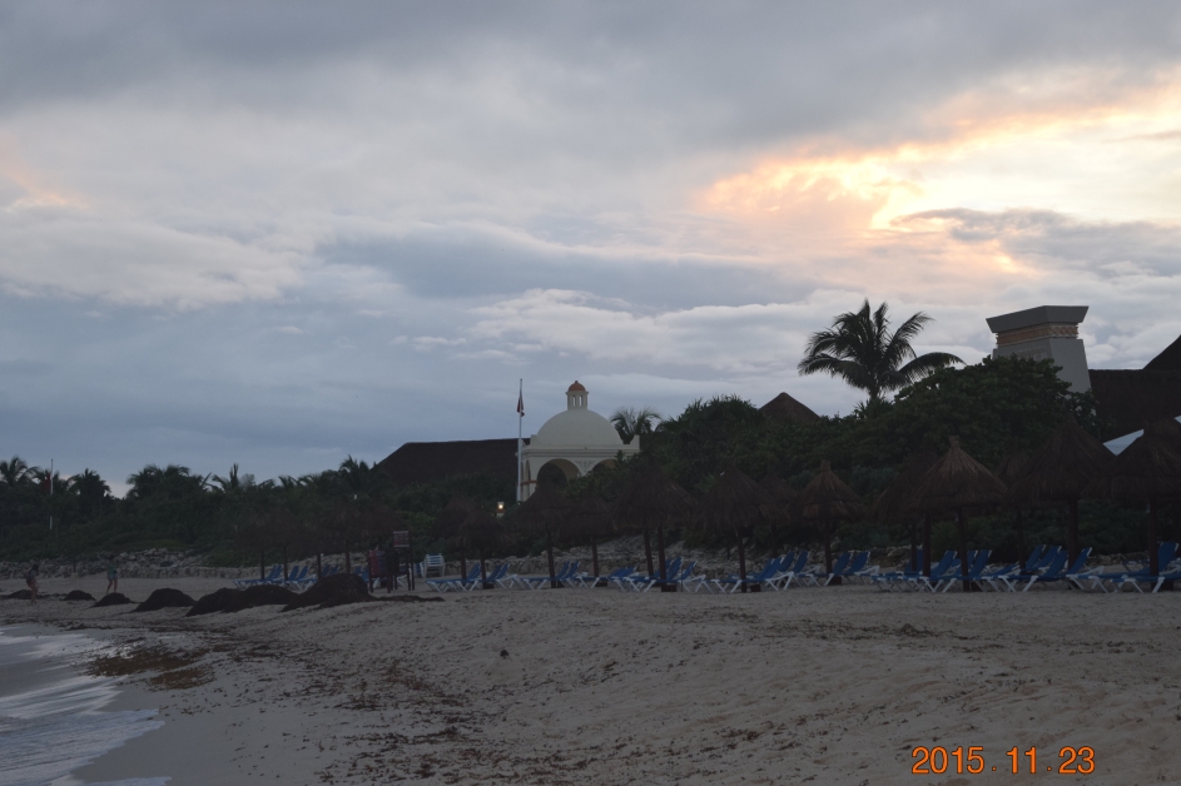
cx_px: 575
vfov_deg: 15.3
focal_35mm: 90
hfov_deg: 22.7
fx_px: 2936
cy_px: 398
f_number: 5.6
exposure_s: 1/125
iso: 560
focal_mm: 55
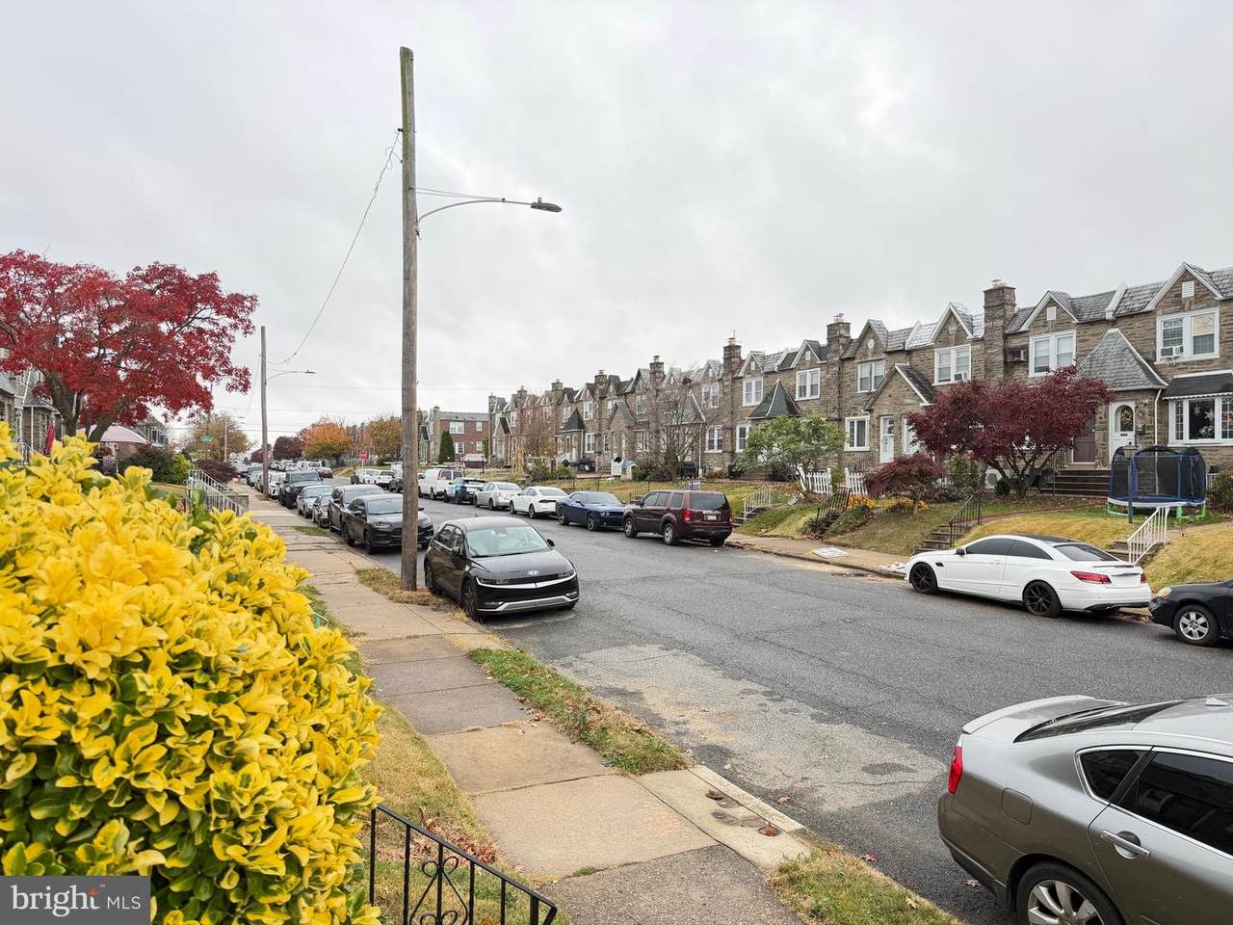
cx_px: 616
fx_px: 855
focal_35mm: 24
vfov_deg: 56.8
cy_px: 462
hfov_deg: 71.6
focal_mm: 6.76
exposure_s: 1/313
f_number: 1.78
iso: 80
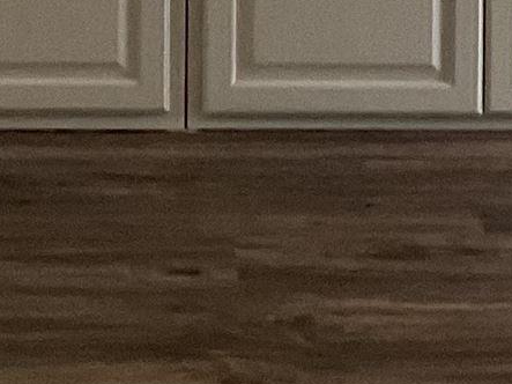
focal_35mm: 201
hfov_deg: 9.8
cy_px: -693
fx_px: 2972
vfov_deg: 6.8
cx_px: 176
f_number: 1.8
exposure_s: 1/60
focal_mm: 3
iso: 100
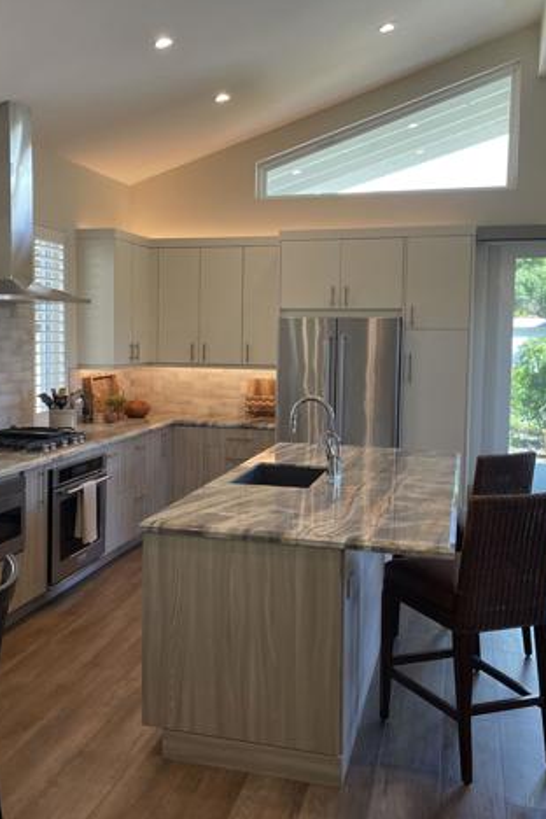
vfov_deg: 51.9
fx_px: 842
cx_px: 226
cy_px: 401
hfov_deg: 35.8
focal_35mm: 37
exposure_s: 1/120
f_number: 1.6
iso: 100
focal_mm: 4.2
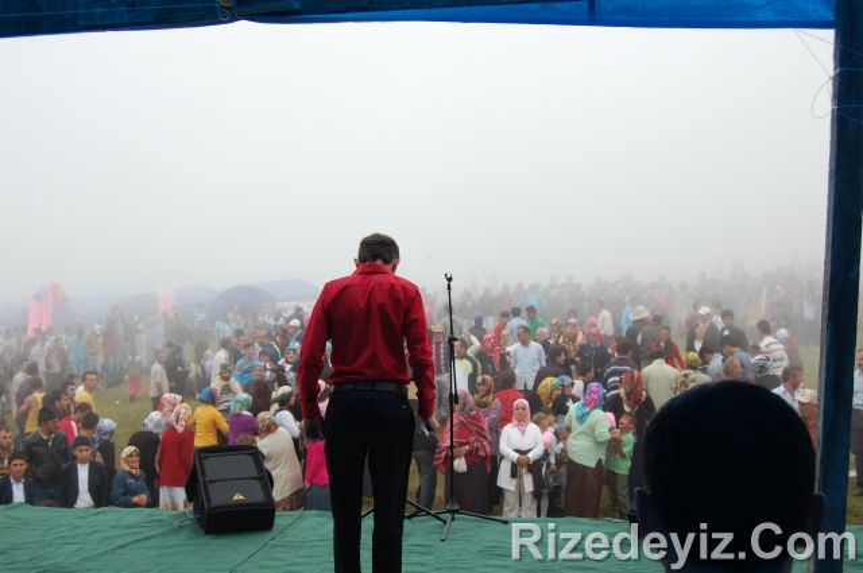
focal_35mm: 42
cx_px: 432
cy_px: 286
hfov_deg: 46.5
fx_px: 1006
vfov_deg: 31.8
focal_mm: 28
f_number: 7.1
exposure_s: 1/200
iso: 200
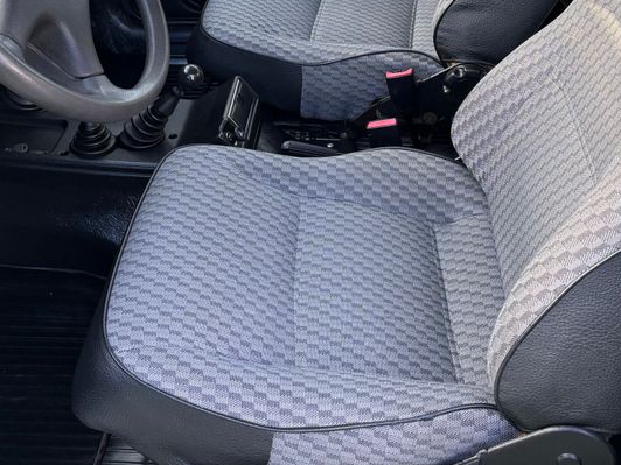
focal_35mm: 50
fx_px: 897
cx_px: 327
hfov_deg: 38.2
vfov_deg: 28.0
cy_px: 45
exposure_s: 1/164
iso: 64
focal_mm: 5.96
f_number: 1.6
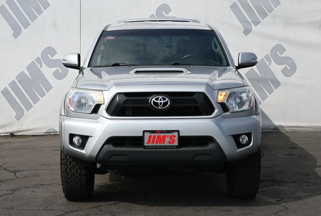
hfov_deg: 28.0
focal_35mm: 72
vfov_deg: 19.0
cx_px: 160
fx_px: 643
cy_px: 108
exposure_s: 1/320
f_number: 6
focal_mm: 48
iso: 100
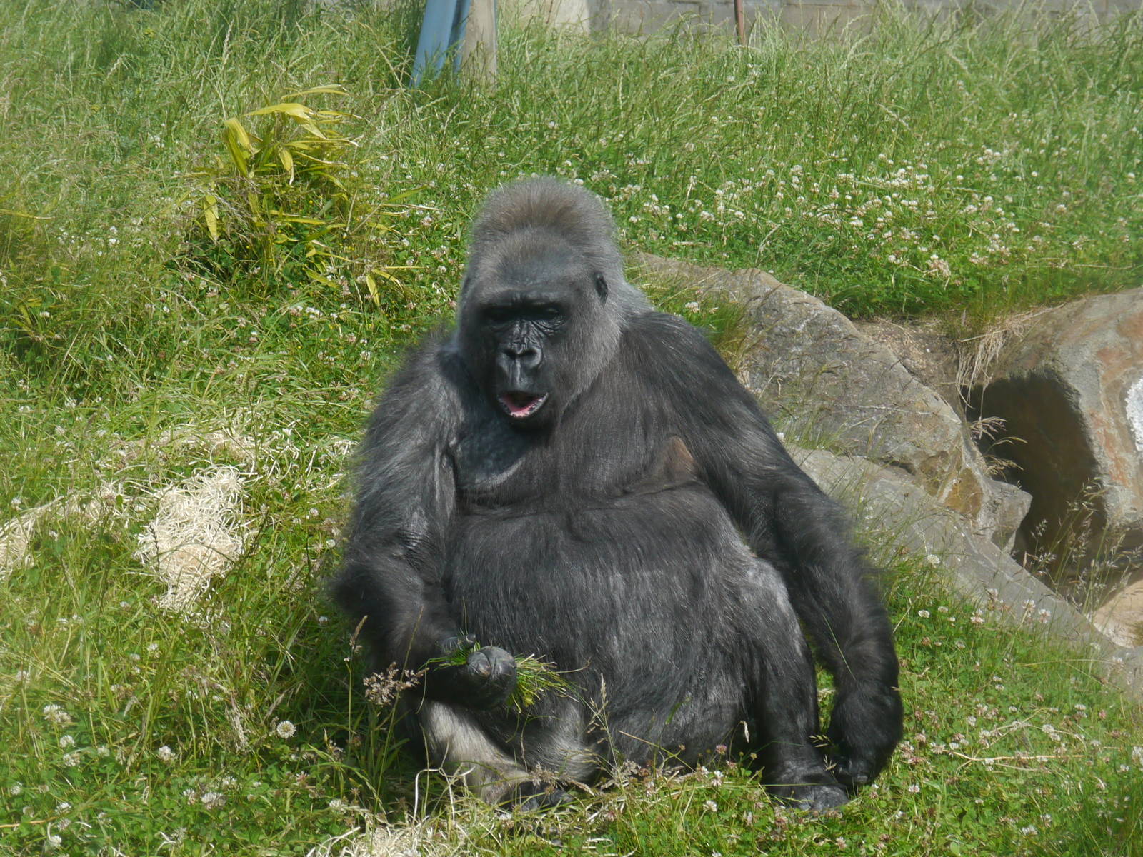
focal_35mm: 84
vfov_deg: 17.6
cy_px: 428
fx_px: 2774
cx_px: 572
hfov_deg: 23.3
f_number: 7.1
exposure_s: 1/250
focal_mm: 42
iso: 160
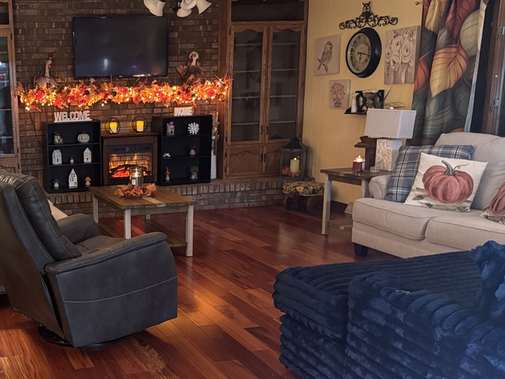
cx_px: 63
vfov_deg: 33.5
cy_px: 234
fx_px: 627
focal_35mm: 43
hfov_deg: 40.9
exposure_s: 1/40
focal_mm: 6.76
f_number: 1.78
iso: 1000
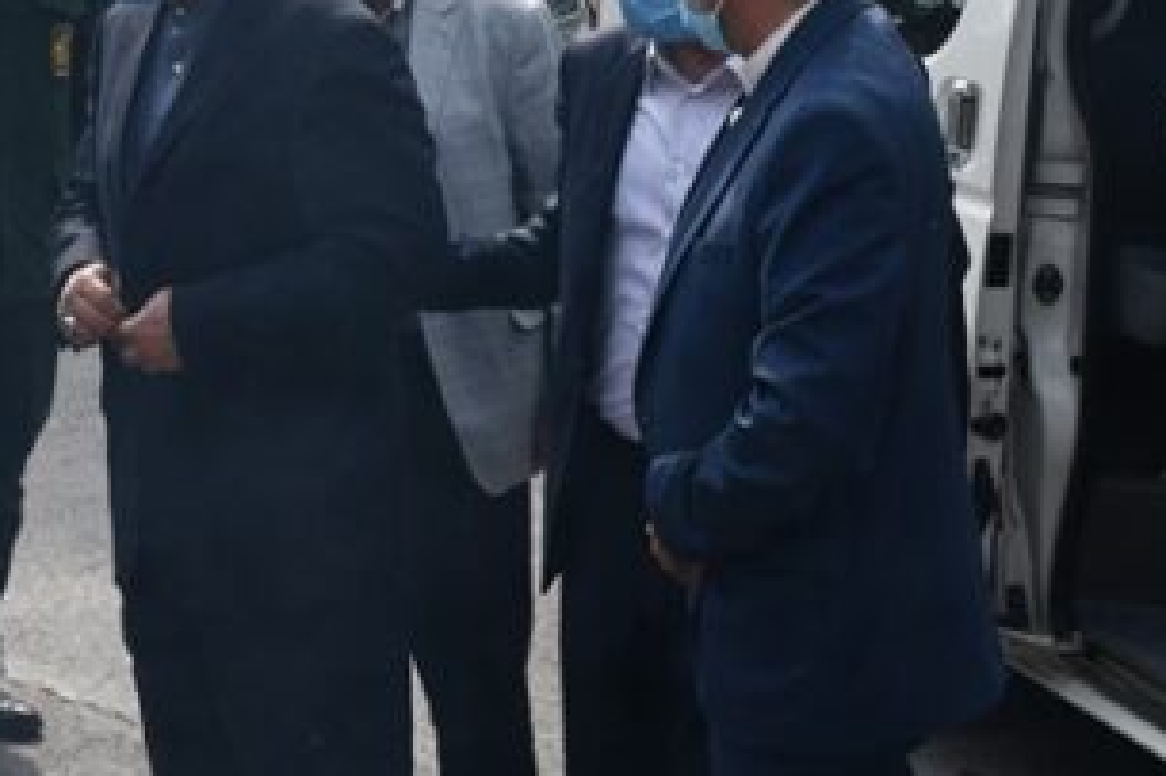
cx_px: 361
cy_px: 115
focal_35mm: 113
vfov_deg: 12.0
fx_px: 3658
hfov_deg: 18.0
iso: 160
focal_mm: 34
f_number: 8
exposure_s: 1/250
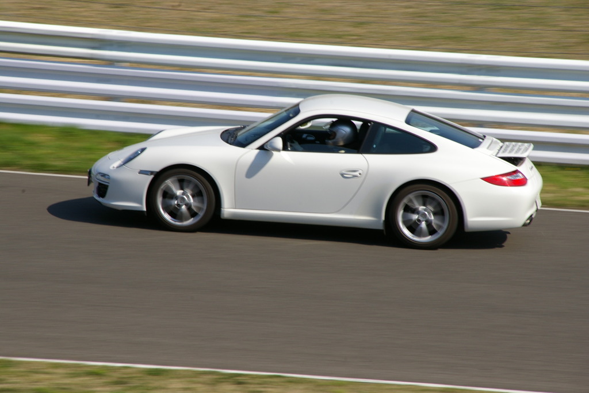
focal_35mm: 270
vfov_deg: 5.1
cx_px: 294
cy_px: 196
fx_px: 4416
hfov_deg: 7.6
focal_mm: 180
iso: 200
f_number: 16
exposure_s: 1/125
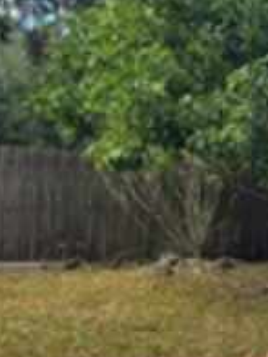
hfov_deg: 13.2
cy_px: 259
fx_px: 877
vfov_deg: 22.8
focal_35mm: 85
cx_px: 631
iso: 50
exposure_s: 1/667
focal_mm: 2.2
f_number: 2.2
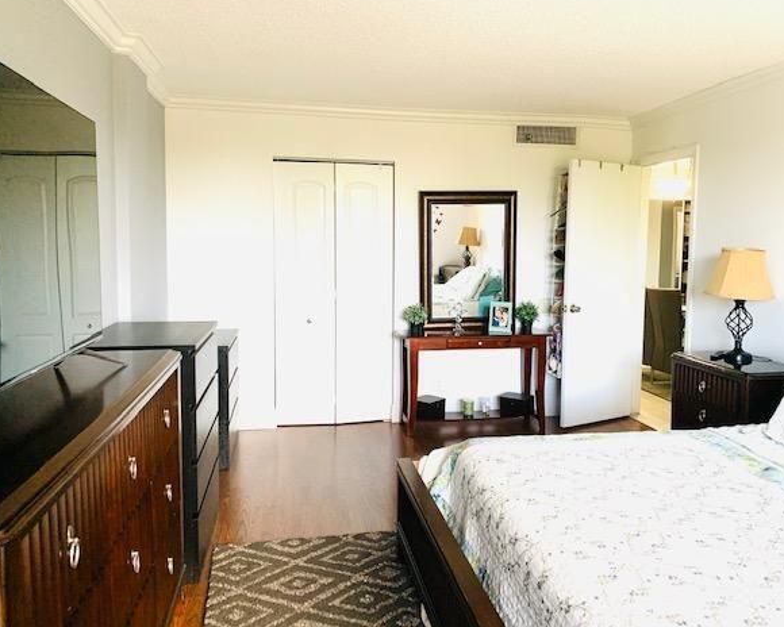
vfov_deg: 51.5
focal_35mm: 28
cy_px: 304
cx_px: 424
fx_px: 650
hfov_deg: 62.1
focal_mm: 4.25
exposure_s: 1/60
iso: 160
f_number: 1.8
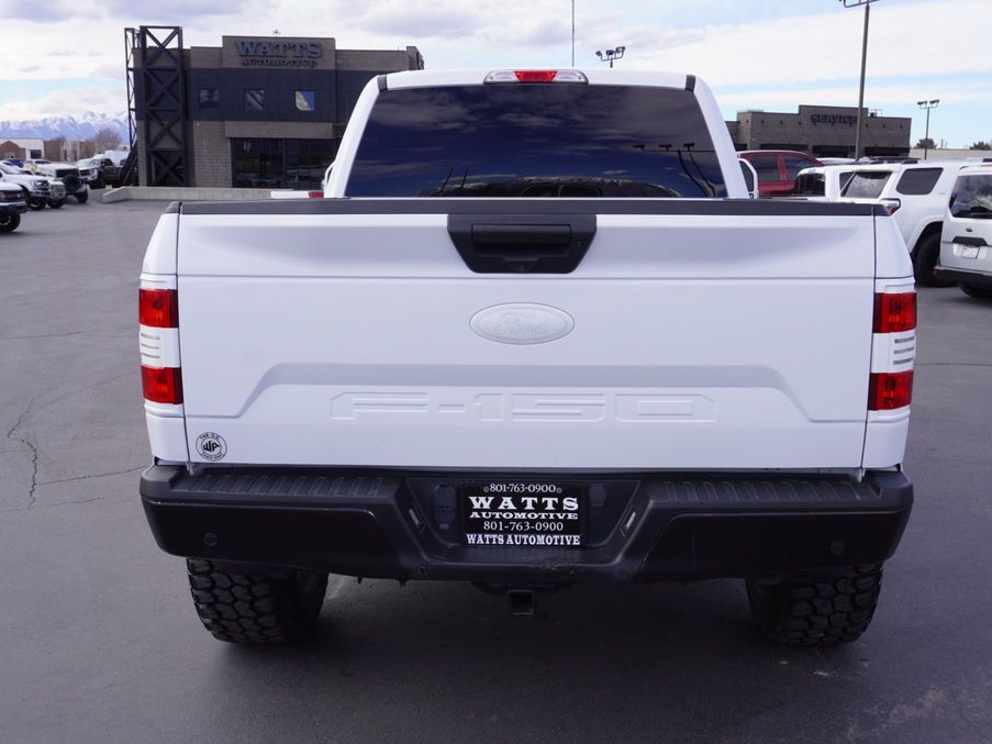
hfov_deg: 51.3
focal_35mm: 36
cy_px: 373
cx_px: 517
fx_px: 1032
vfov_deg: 39.6
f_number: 8
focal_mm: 22
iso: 100
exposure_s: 1/125
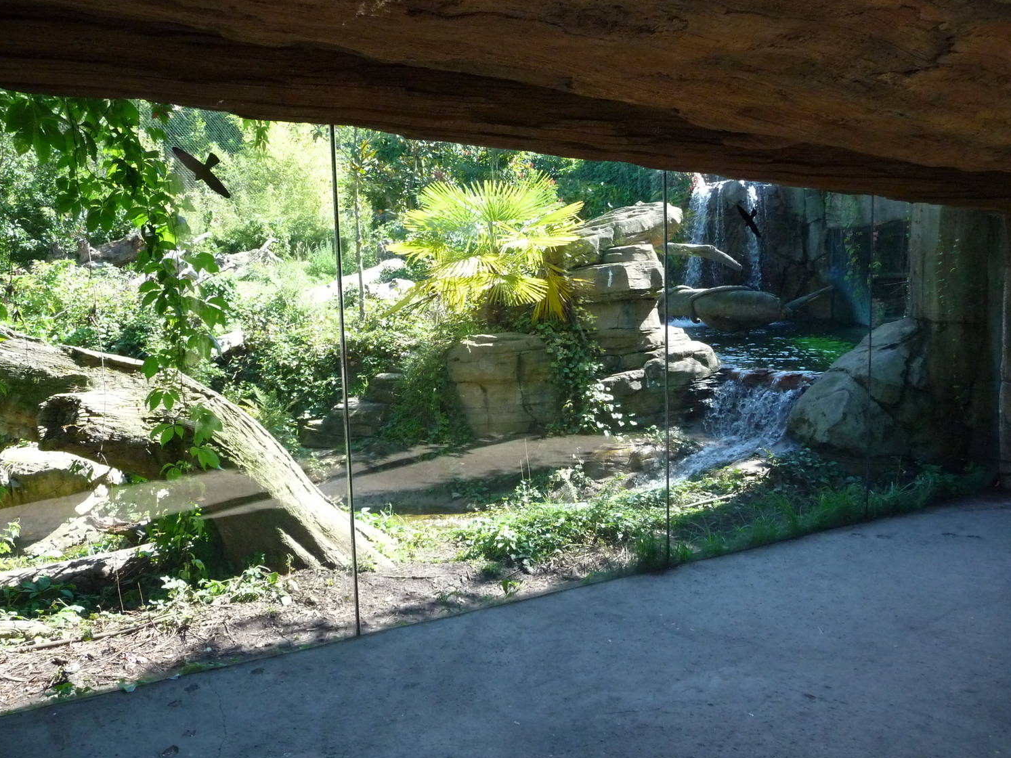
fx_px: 876
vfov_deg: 46.8
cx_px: 488
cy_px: 370
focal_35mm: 30
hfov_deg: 59.9
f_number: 3.3
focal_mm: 4.7
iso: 400
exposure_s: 1/320
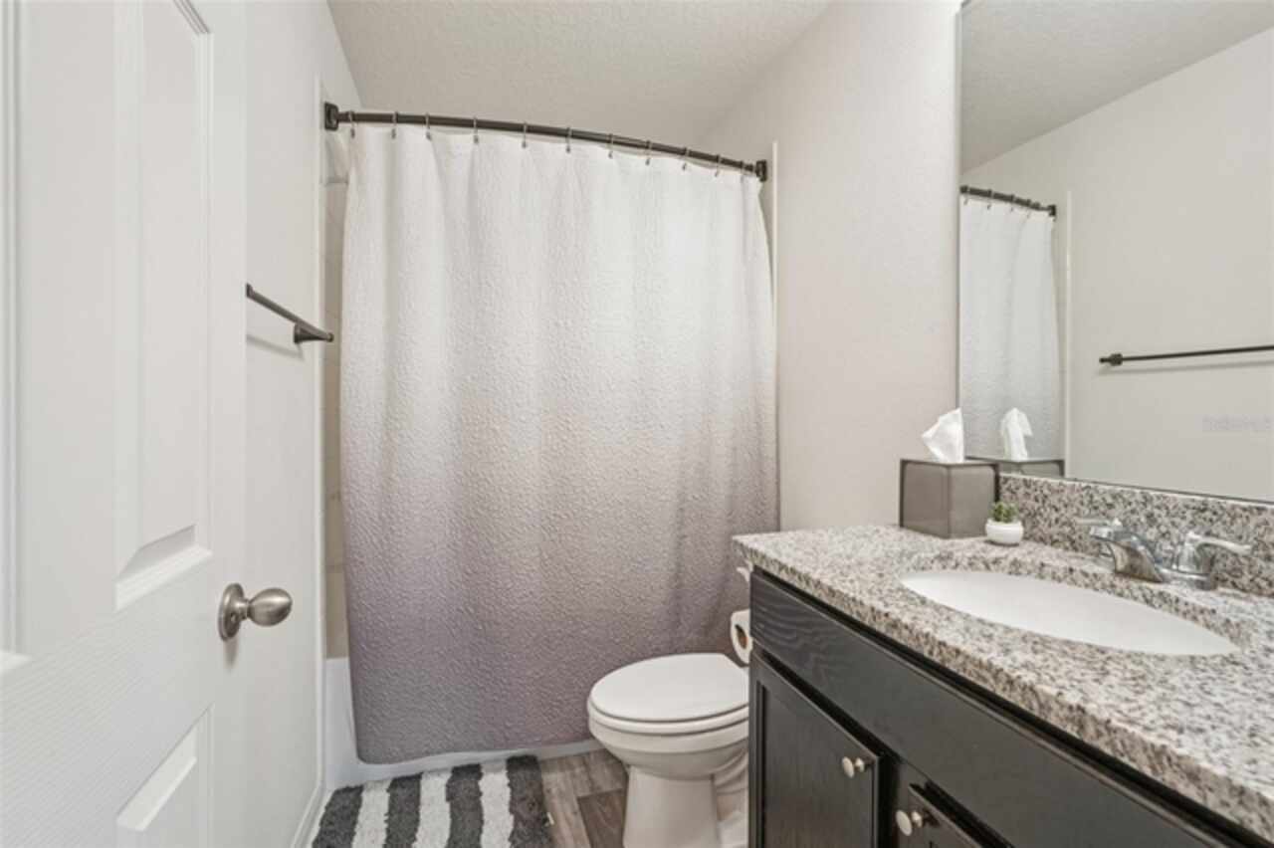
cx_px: 637
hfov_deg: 96.8
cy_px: 424
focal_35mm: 16
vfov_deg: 73.7
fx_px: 566
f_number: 8
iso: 400
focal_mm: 16
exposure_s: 1/13
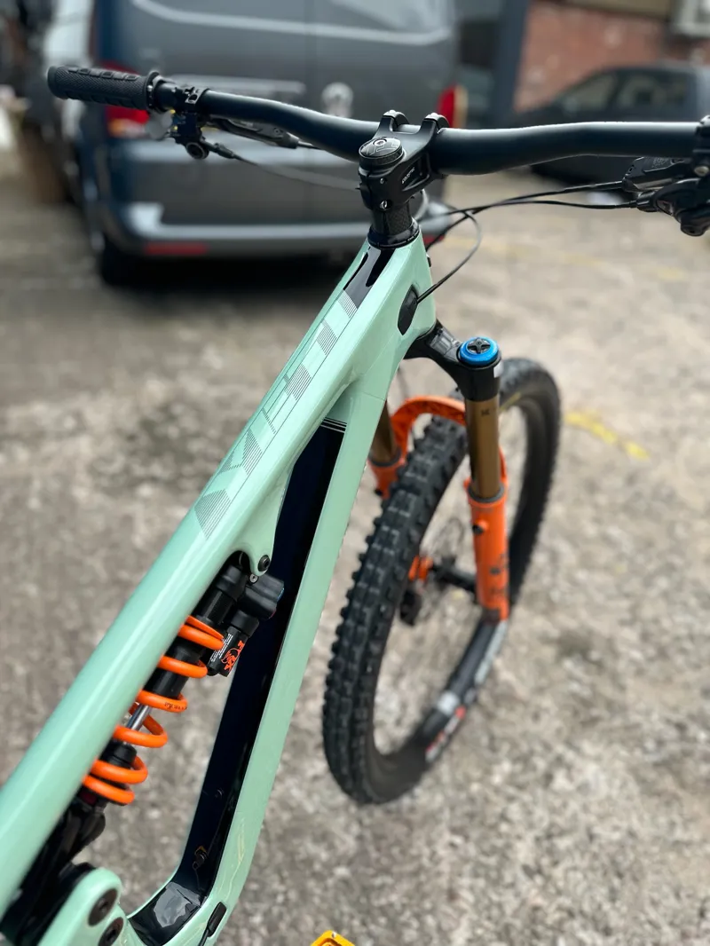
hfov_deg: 56.8
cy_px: 473
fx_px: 656
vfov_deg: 71.6
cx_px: 355
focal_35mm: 24
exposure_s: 1/1304
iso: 80
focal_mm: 6.86
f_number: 1.78
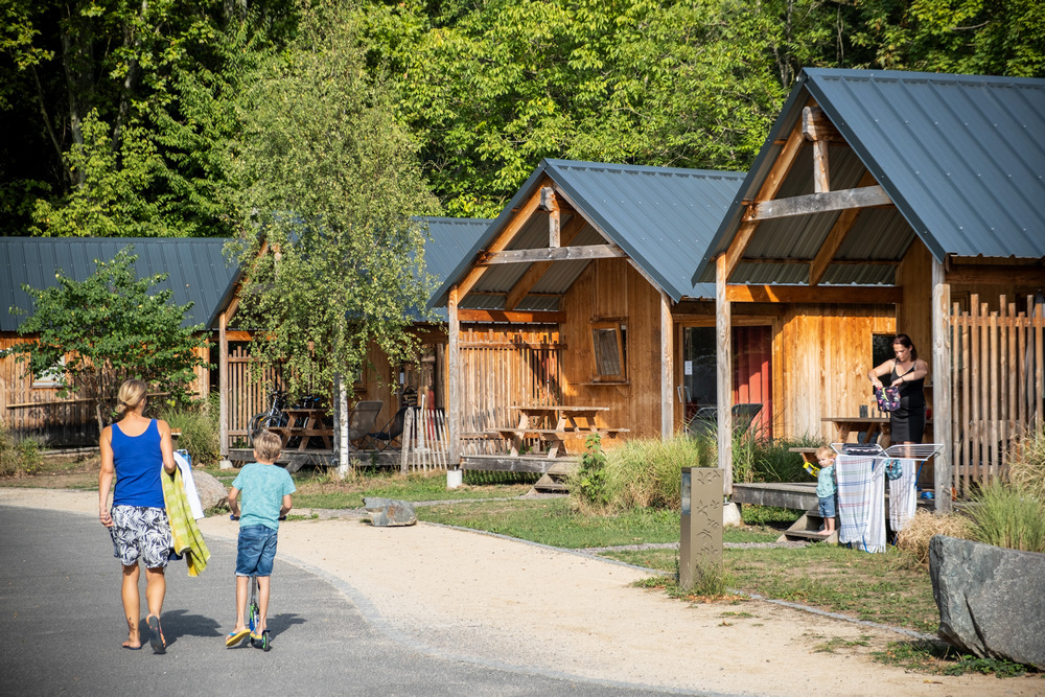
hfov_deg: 24.5
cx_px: 522
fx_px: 2409
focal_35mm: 83
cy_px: 348
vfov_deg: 16.5
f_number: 5
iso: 160
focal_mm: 55
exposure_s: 1/500
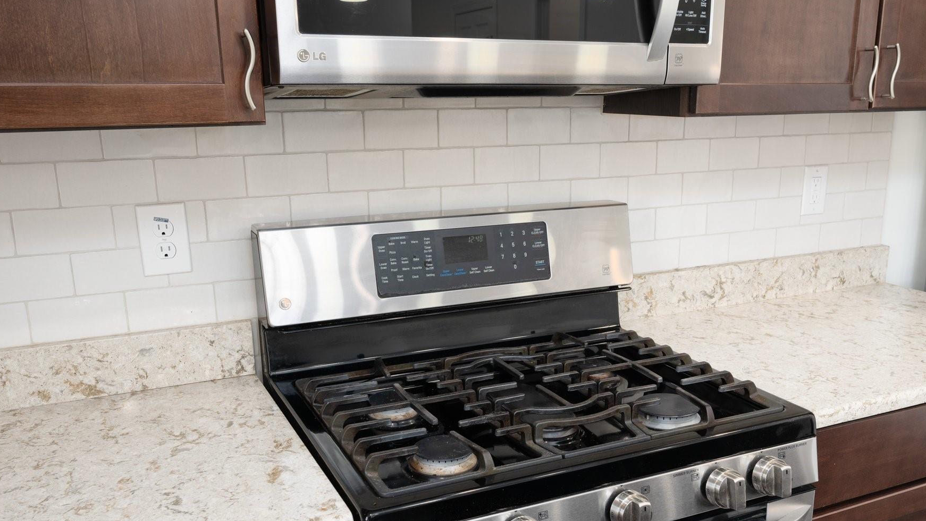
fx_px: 786
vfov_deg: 36.4
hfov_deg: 60.9
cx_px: 514
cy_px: 333
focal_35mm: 32
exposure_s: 1/2
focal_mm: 26
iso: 200
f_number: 8
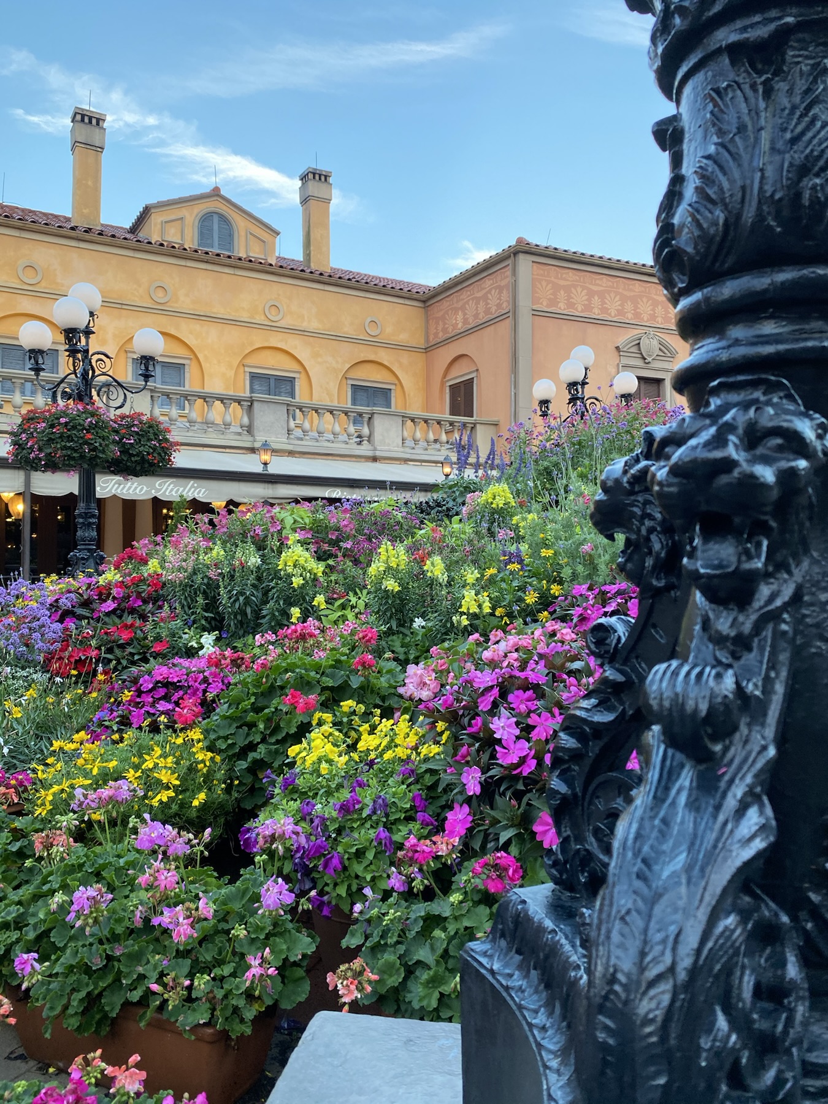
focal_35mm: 26
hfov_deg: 53.1
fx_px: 829
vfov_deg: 67.3
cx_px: 414
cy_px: 552
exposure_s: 1/120
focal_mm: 4.25
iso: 125
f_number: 1.8
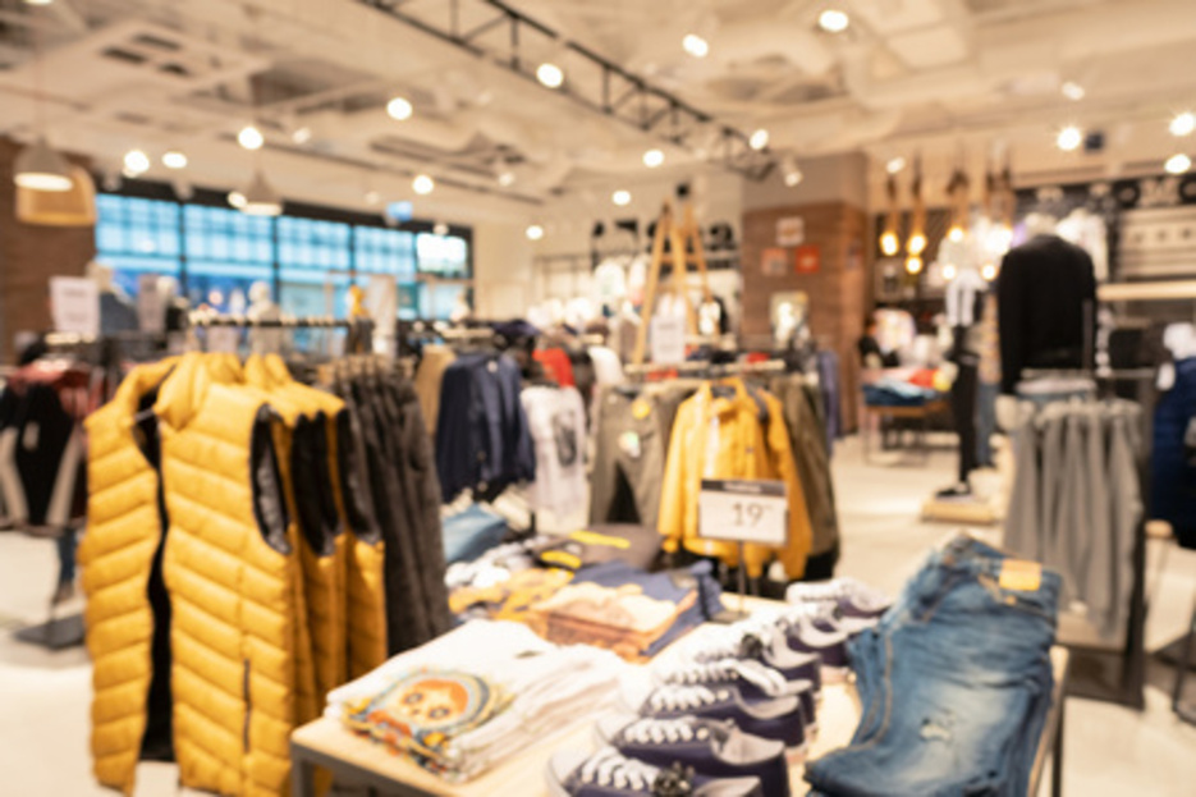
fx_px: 797
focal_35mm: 24
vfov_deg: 53.1
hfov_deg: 73.8
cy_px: 398
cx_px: 598
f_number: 2.8
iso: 400
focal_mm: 16
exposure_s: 1/80
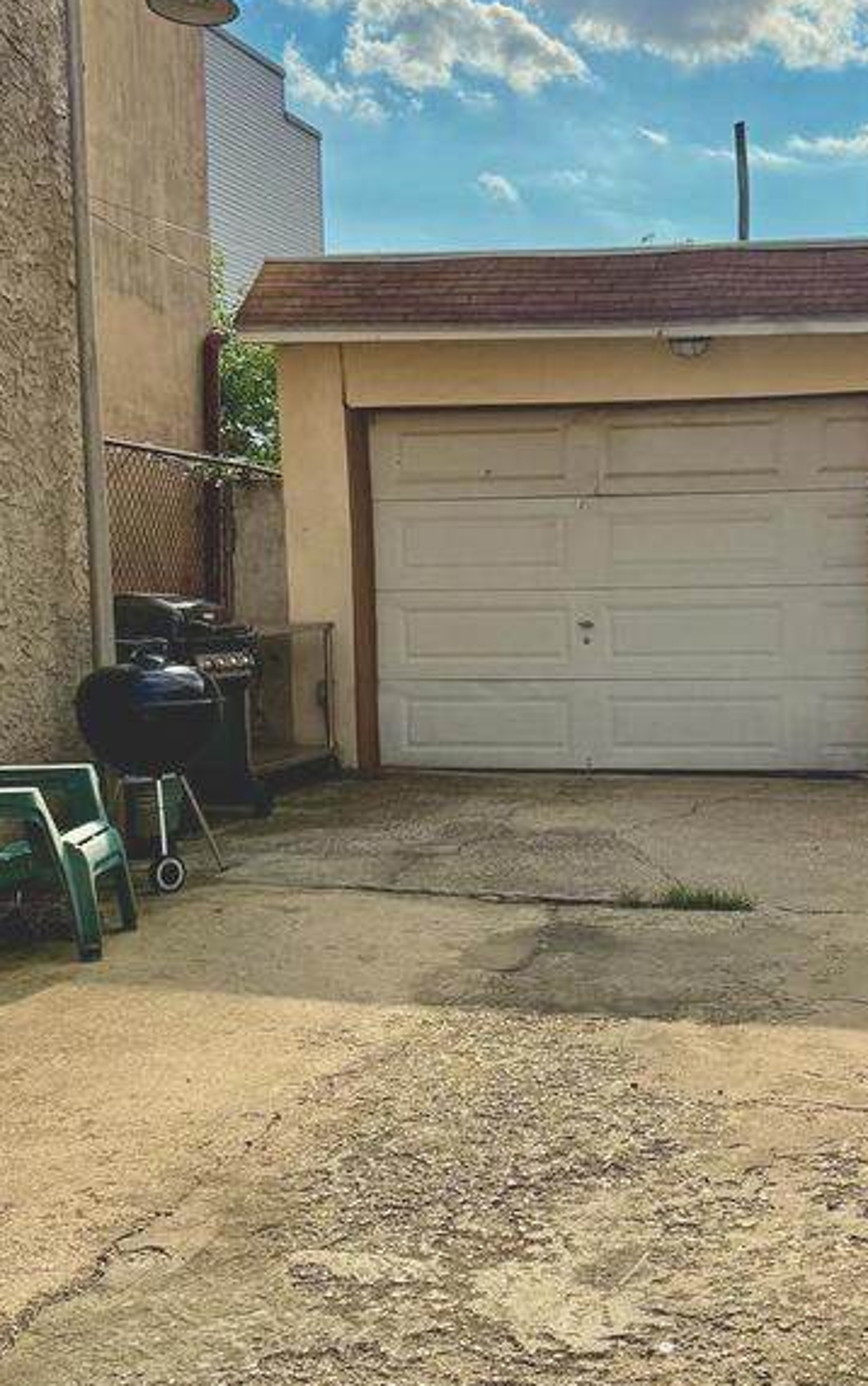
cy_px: 790
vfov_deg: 41.7
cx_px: 664
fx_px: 1815
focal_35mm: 48
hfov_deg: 26.5
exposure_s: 1/14286
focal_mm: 6.76
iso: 125
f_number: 1.78
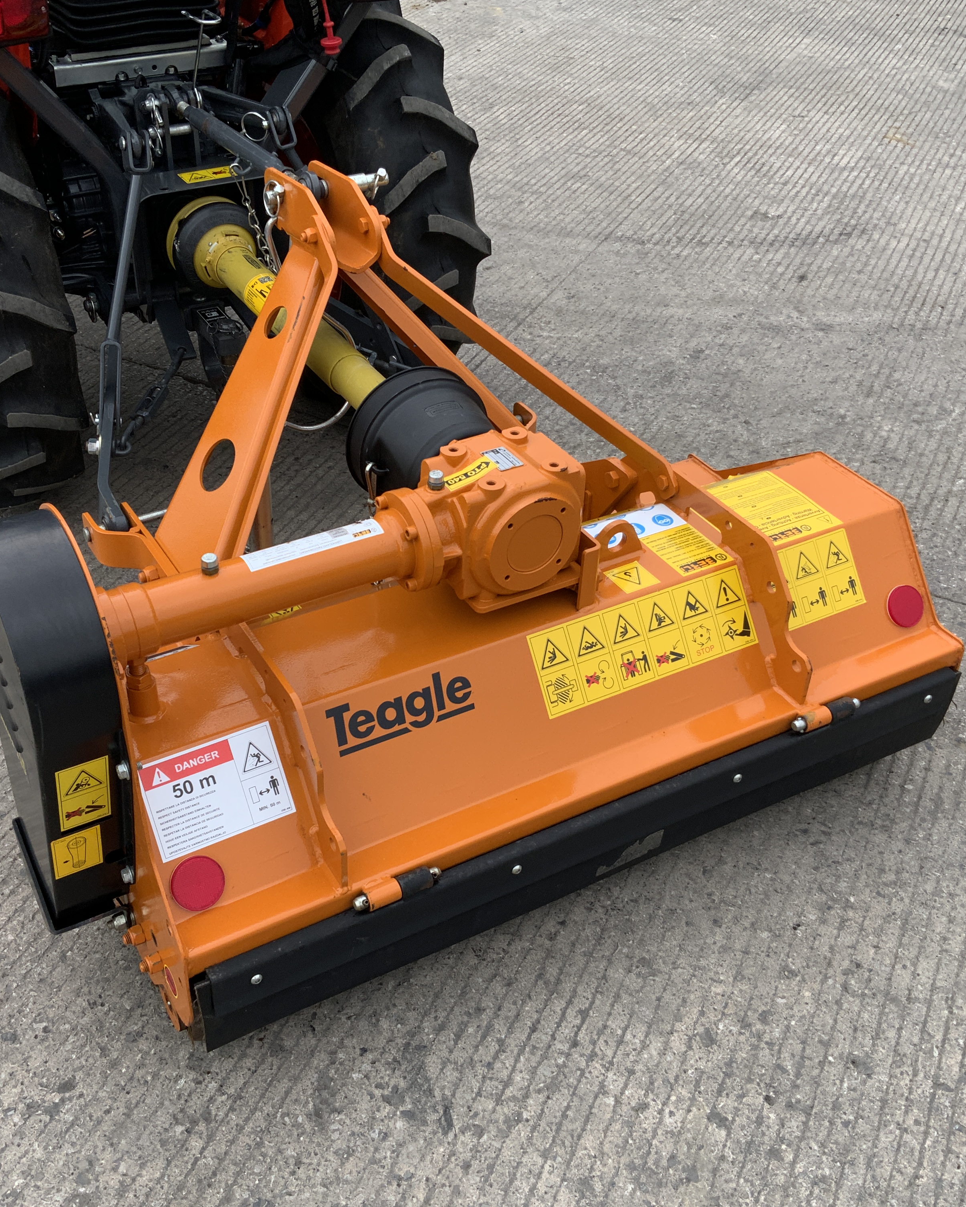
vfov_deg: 47.9
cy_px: 600
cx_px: 424
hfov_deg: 39.1
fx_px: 1358
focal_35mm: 38
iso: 16
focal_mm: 3
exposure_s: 1/620
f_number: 1.8
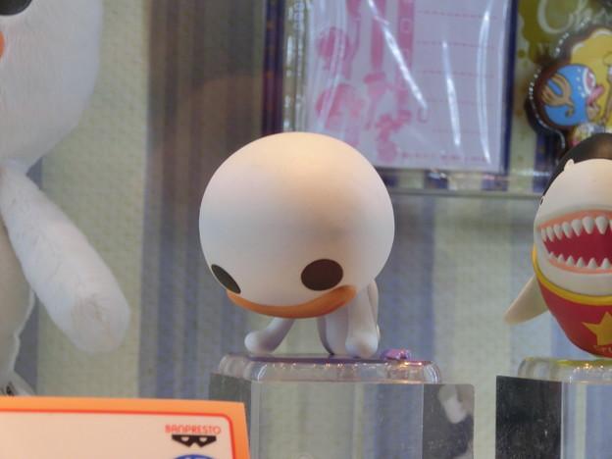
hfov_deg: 25.0
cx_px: 306
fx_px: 1379
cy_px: 230
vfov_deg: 18.9
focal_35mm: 78
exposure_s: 1/80
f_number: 4.9
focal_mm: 13.79
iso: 320
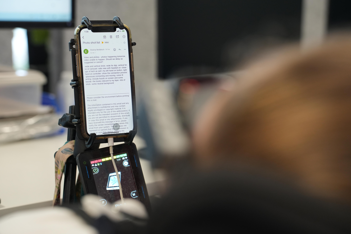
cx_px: 176
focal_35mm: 88
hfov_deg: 23.1
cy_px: 117
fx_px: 858
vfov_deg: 15.5
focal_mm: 88
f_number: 4
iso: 1600
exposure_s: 1/160
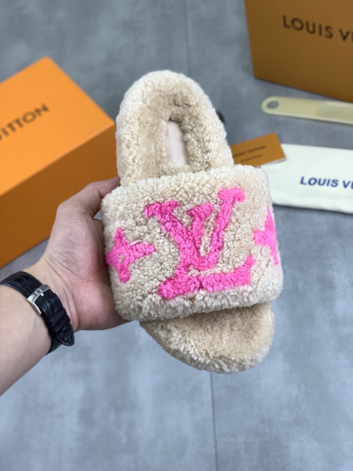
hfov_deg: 28.0
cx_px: 176
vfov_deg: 36.8
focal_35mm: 52
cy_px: 236
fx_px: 707
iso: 16
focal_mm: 6
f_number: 2.4
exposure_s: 1/100
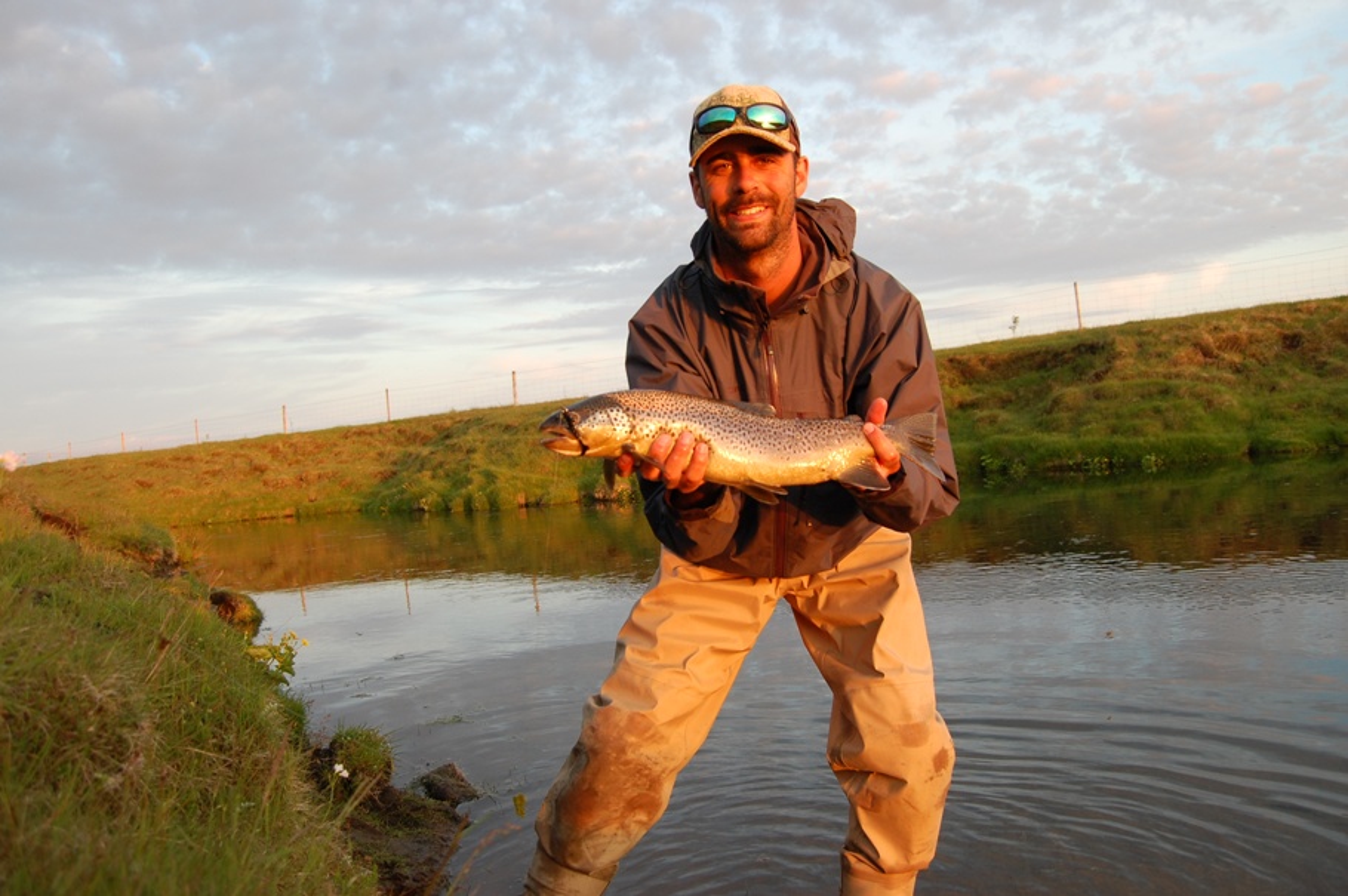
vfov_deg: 47.8
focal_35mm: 27
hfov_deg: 67.4
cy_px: 448
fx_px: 1010
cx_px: 674
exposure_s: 1/125
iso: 400
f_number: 5.6
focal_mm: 18
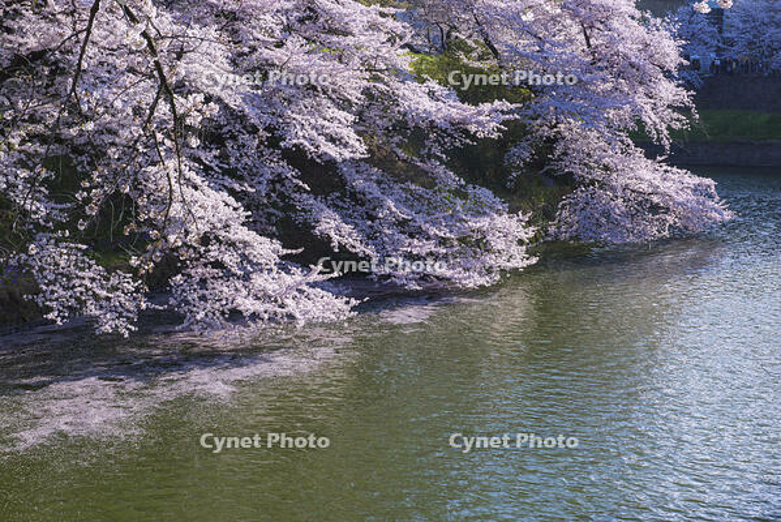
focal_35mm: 70
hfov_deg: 28.8
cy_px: 261
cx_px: 390
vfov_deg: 19.5
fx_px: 1519
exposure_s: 1/20
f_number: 11
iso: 100
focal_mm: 70
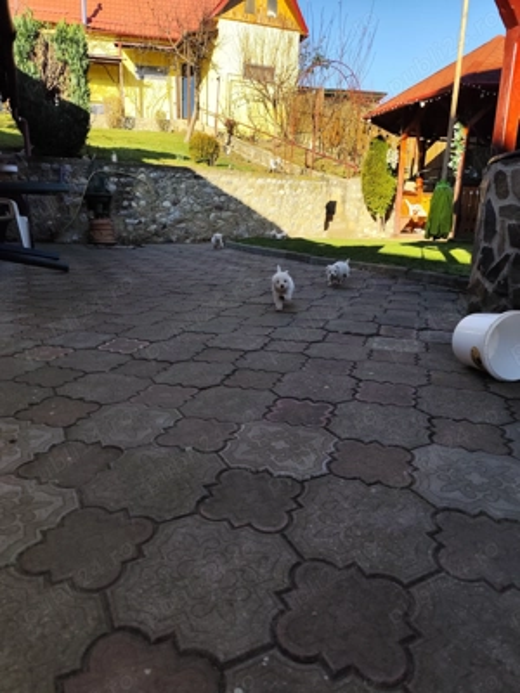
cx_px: 260
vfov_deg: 73.9
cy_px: 346
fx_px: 461
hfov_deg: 58.9
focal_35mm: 23
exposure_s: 1/513
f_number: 1.65
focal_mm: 6.14
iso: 50
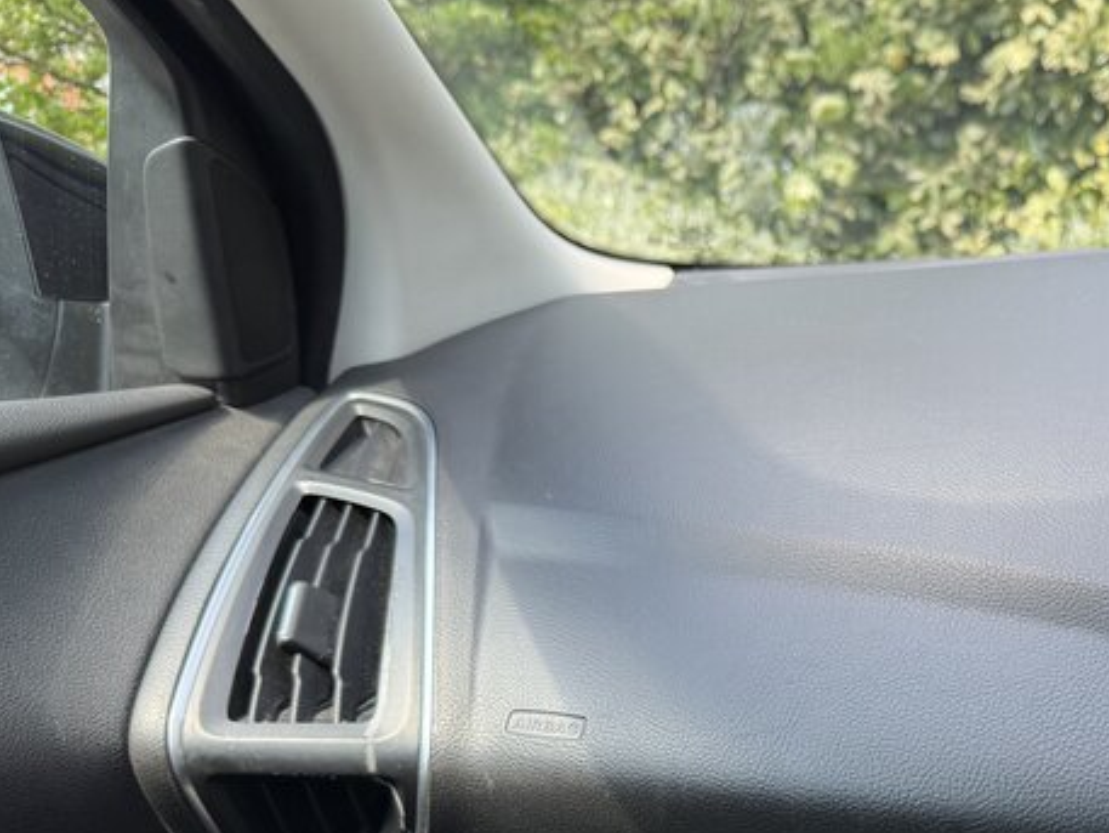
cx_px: 883
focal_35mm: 42
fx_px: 1346
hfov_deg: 42.8
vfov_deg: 33.2
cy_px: 685
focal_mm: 6.76
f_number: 1.78
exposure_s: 1/139
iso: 50
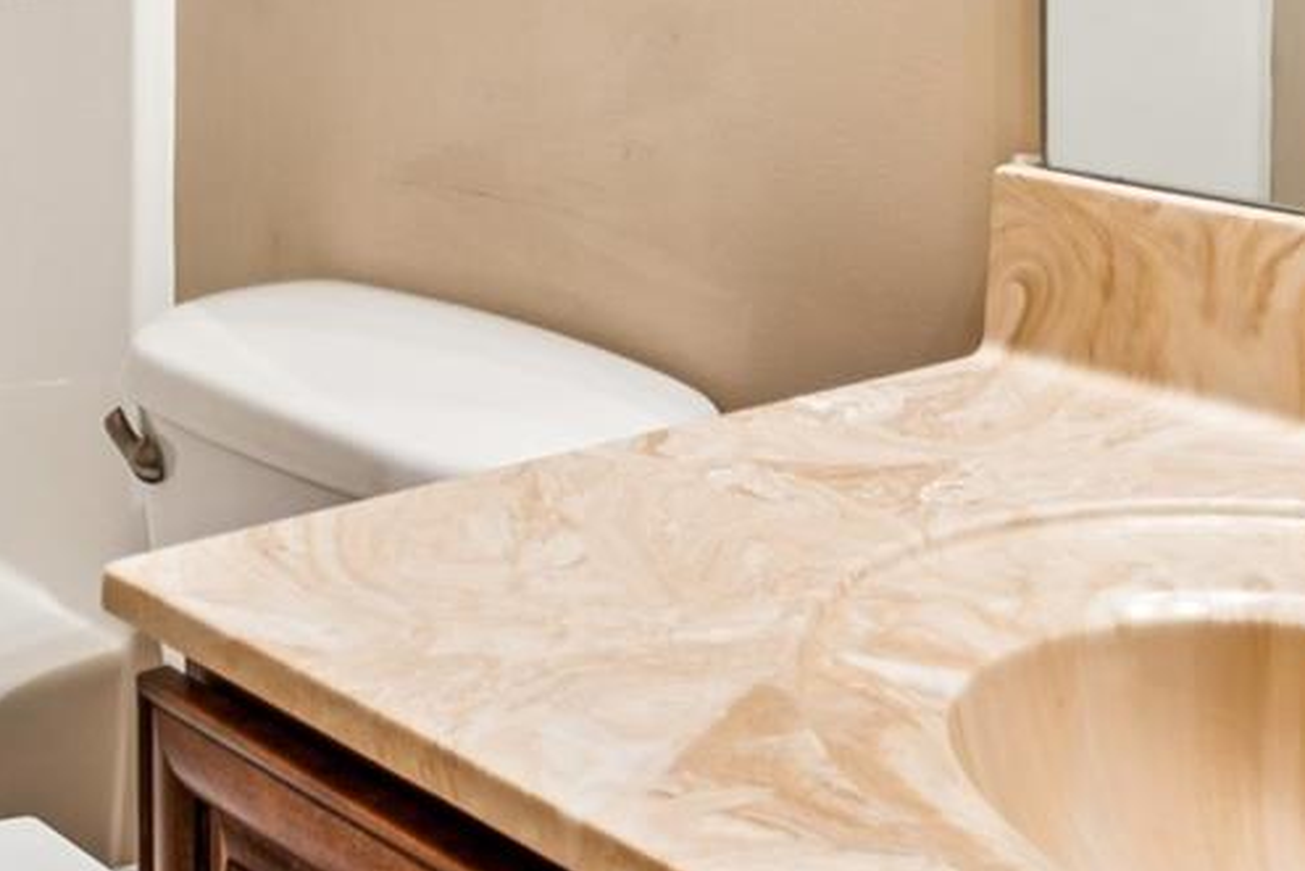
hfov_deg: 29.8
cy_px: -401
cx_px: 584
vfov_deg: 18.1
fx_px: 2453
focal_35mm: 68
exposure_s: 2
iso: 100
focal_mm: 16.4
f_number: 11
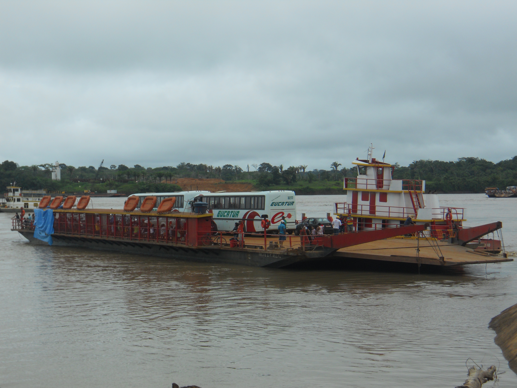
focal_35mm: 74
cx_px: 258
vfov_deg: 19.9
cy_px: 194
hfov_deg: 26.3
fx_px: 1105
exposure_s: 1/320
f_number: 4.4
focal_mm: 13.2
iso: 80
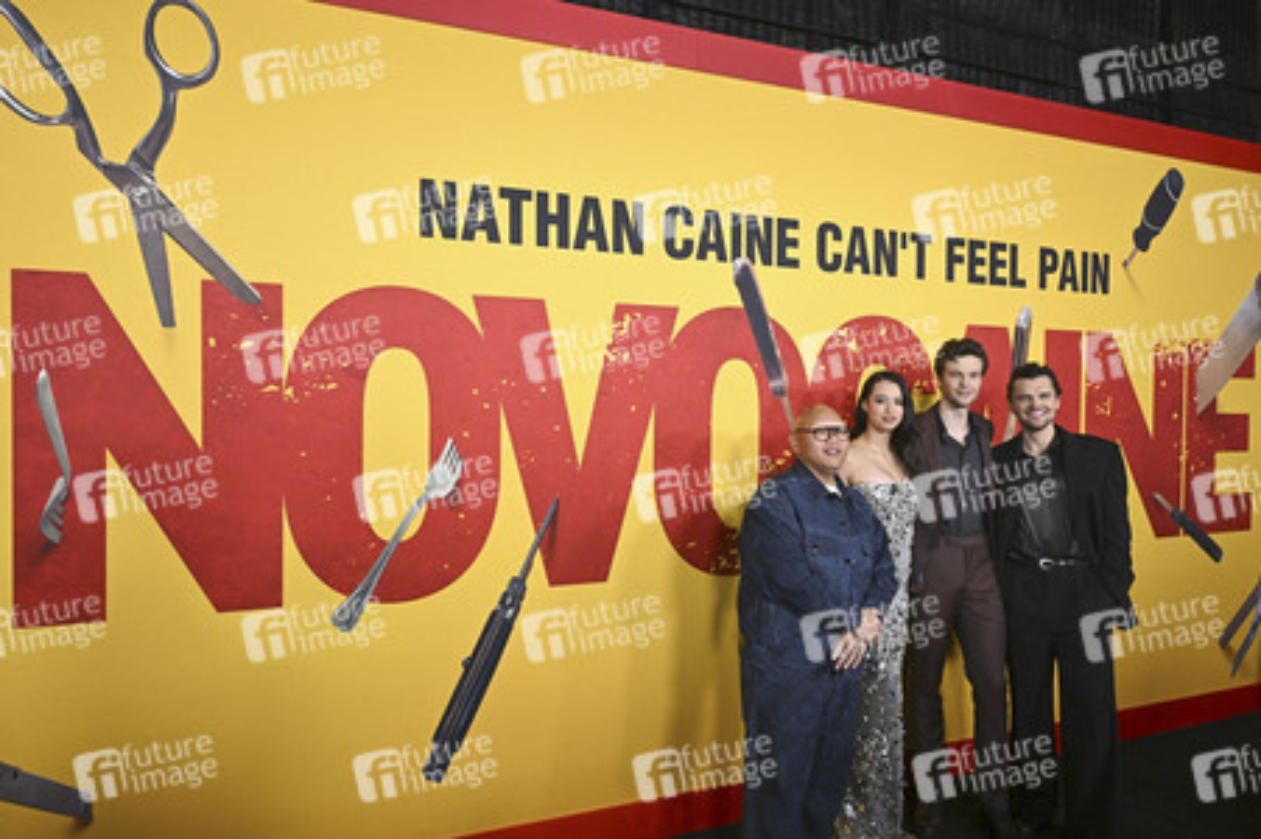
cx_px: 630
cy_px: 420
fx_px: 840
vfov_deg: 53.1
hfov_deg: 73.8
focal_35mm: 24
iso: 2000
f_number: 6.3
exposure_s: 1/250
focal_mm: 24
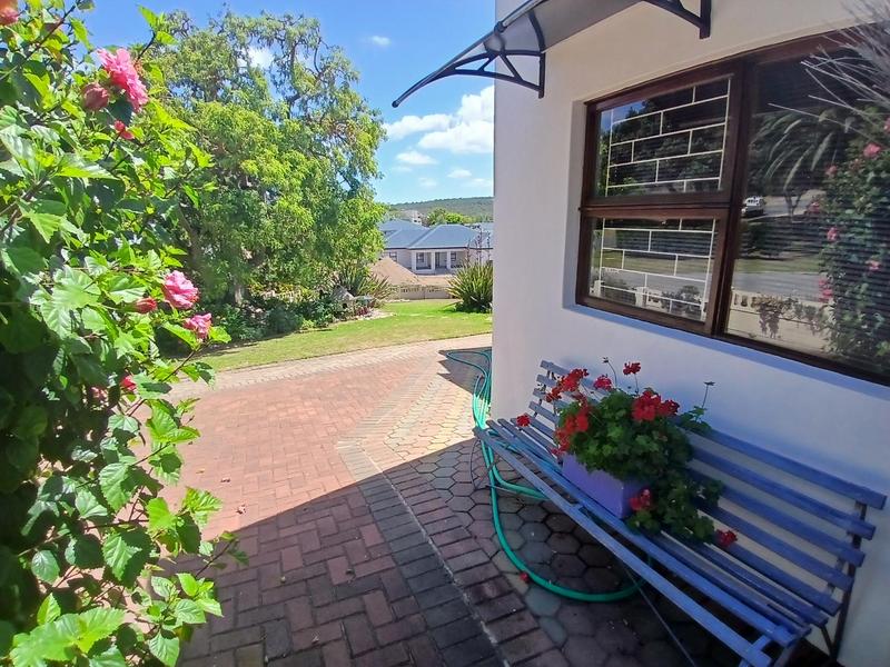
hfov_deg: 91.0
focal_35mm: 17
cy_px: 334
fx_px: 437
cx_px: 445
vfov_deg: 74.7
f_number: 2.2
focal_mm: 1.4
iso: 50
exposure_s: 1/625
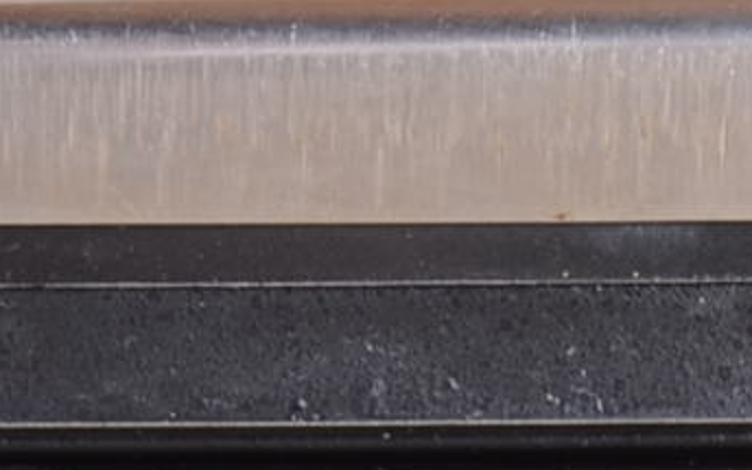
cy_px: 1532
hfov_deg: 4.8
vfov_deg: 2.9
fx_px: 8956
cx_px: -42
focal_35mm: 437
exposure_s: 1/125
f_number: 9
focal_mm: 40
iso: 160
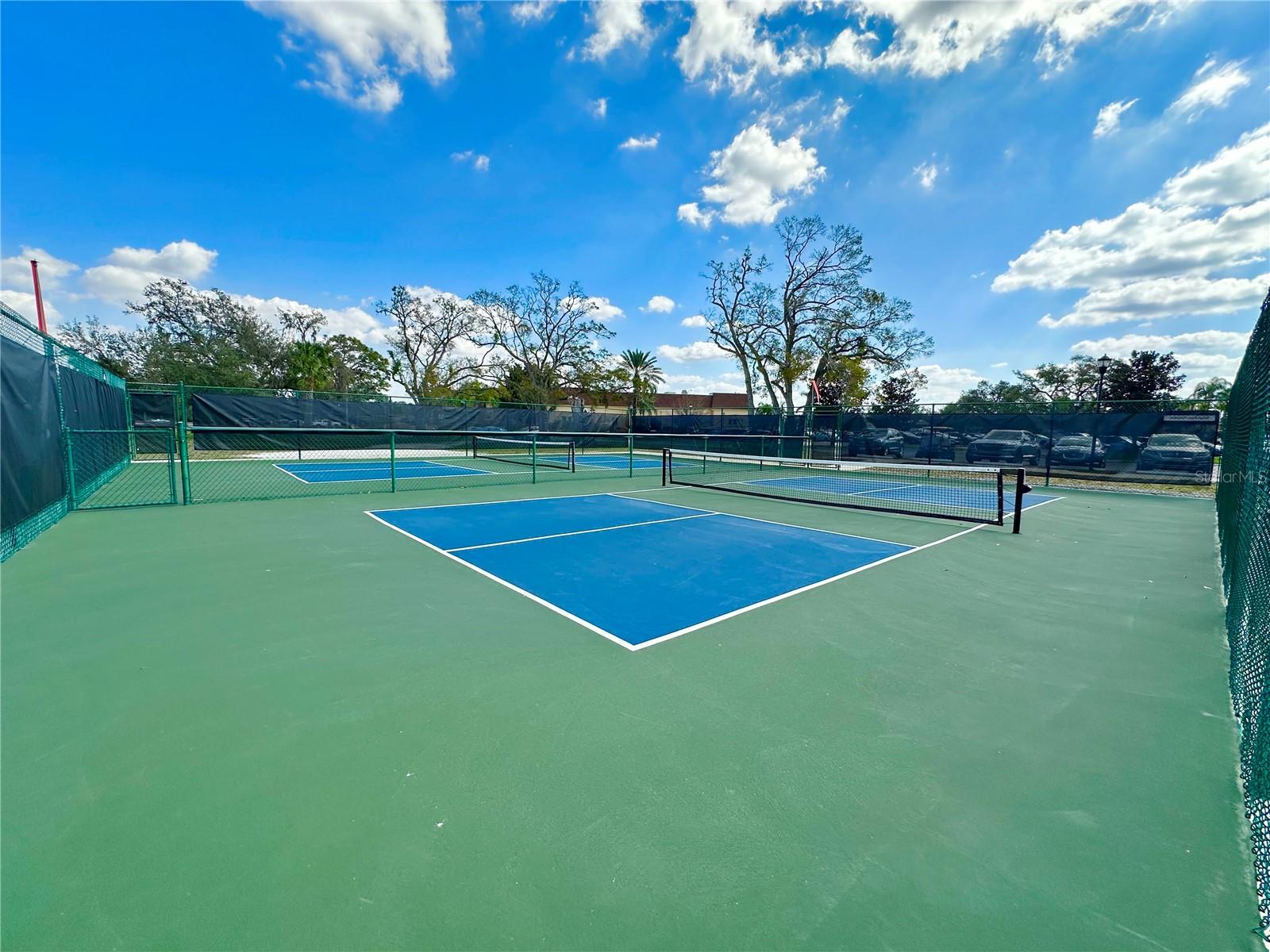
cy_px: 476
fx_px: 514
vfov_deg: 85.7
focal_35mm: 14
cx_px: 635
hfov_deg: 102.1
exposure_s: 1/1289
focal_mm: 2.22
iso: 50
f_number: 2.2
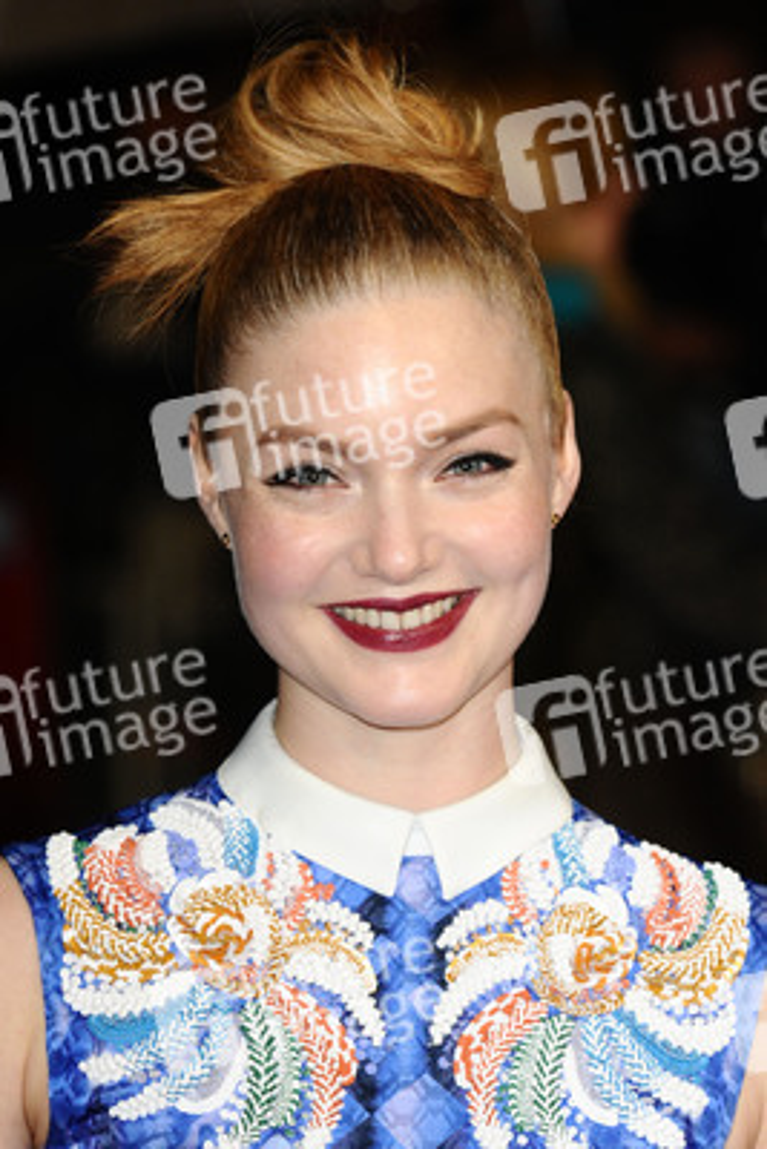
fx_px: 5747
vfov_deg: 11.4
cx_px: 384
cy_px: 574
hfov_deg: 7.6
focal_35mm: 180
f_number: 4.5
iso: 320
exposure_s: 1/160
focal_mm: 120
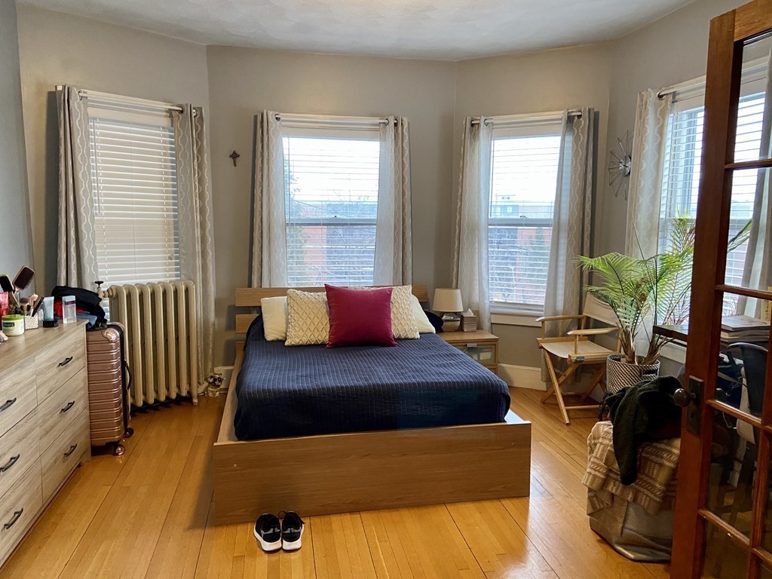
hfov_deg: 67.3
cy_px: 290
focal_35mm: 26
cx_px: 386
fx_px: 580
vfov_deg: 53.1
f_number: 1.8
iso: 320
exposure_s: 1/60
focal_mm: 4.25
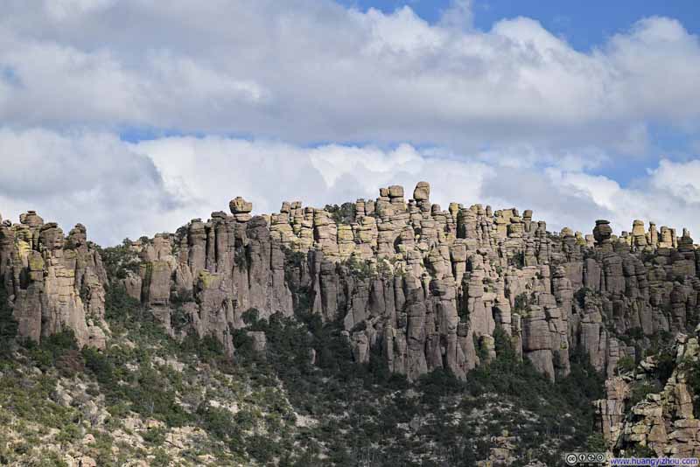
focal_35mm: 120
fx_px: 2334
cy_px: 234
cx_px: 350
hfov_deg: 17.1
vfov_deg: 11.4
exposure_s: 1/1600
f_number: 5
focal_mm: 120
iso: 100
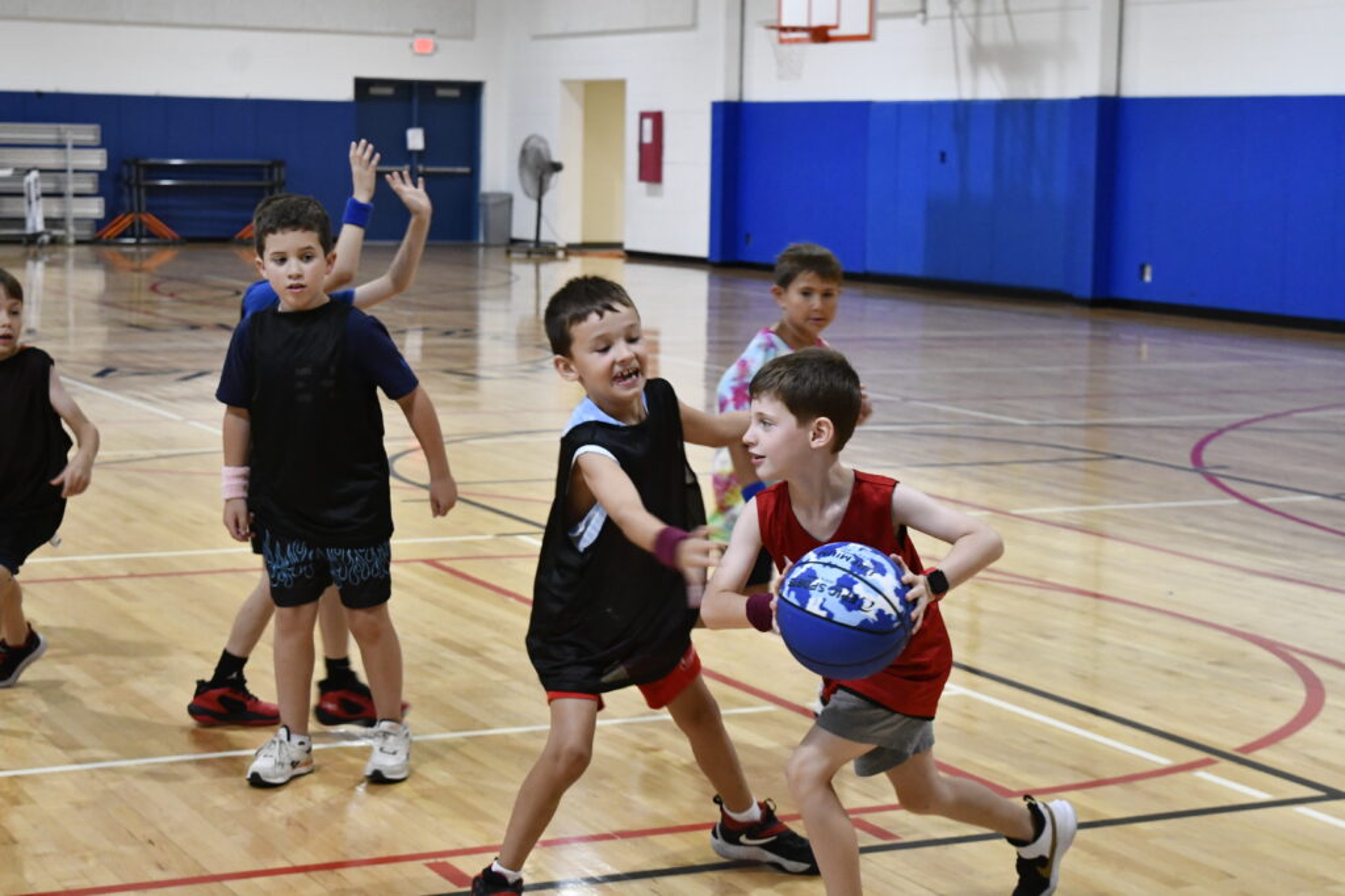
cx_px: 672
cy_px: 448
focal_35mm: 72
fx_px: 2690
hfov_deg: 28.1
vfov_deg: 18.9
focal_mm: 48
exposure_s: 1/125
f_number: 5.3
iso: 3200
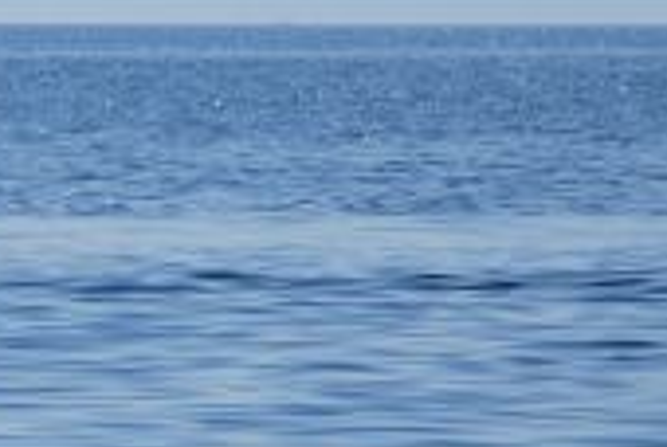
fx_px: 13759
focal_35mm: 741
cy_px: 420
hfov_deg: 2.8
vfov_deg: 1.9
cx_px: -432
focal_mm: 105
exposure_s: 1/800
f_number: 7.1
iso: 100
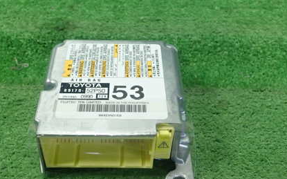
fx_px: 360
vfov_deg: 27.8
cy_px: 122
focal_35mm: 46
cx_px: 114
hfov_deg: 43.3
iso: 200
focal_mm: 5.5
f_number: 2.3
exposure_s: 1/125
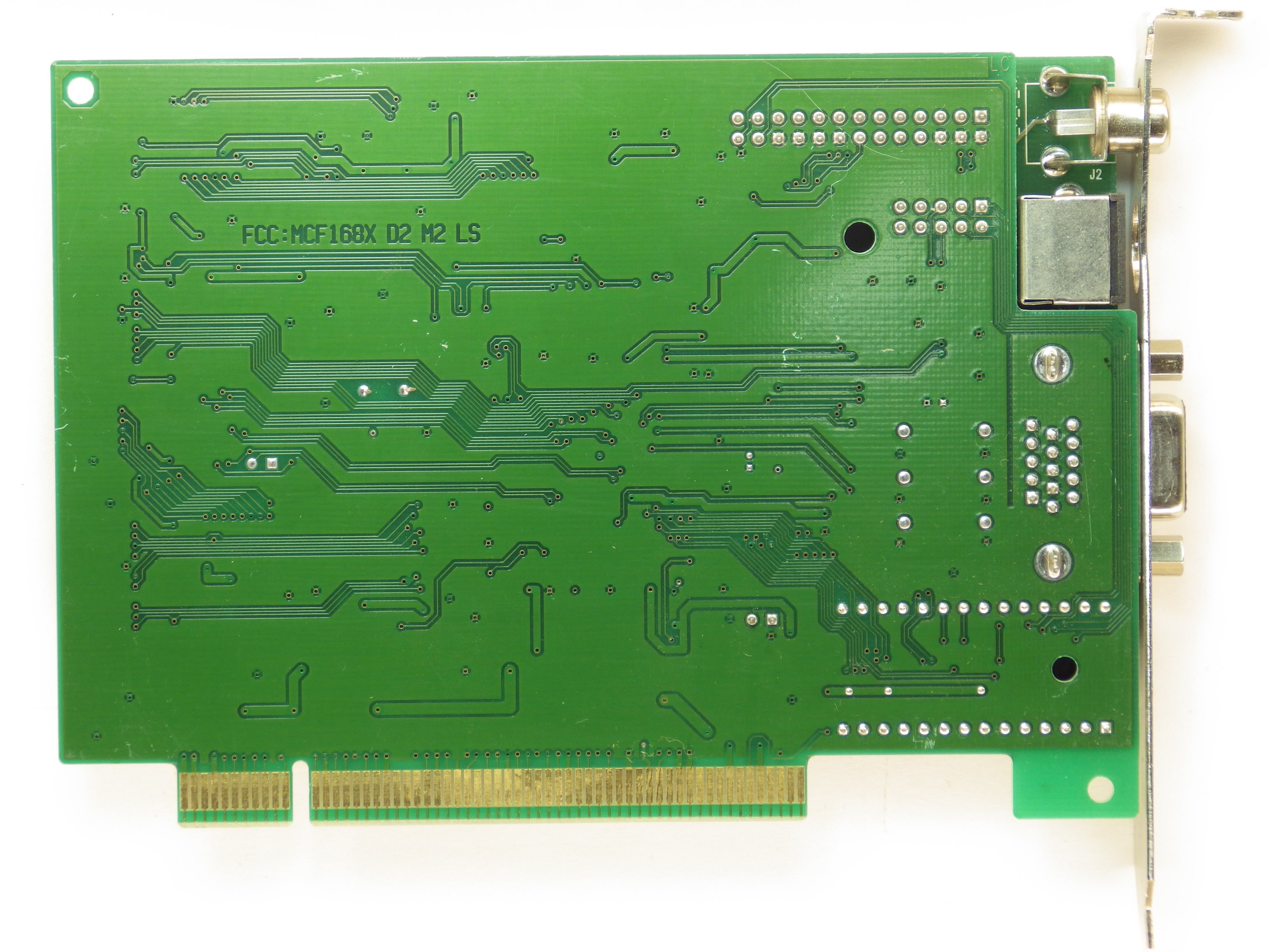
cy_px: 476
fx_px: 7154
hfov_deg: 10.1
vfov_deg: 7.6
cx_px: 635
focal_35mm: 195
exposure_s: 1/80
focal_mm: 34.9
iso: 100
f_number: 5.4
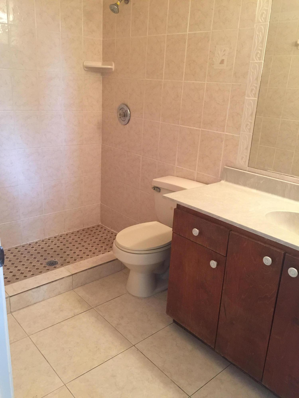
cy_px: 199
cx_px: 150
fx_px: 334
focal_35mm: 29
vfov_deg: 61.7
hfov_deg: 48.2
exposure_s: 1/15
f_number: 2.2
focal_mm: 4.15
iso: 125
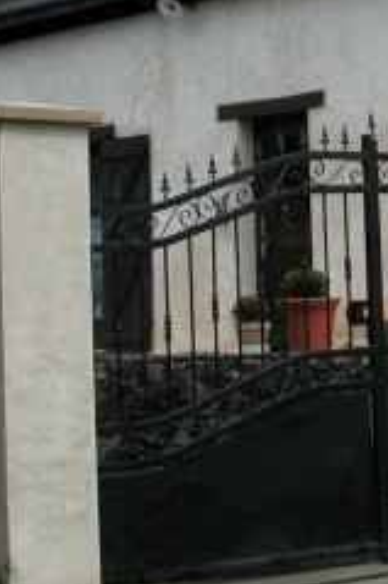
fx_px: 1684
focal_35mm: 104
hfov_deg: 13.0
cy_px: 17
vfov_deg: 19.2
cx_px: 390
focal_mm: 8.9
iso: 100
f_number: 6.3
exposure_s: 1/316
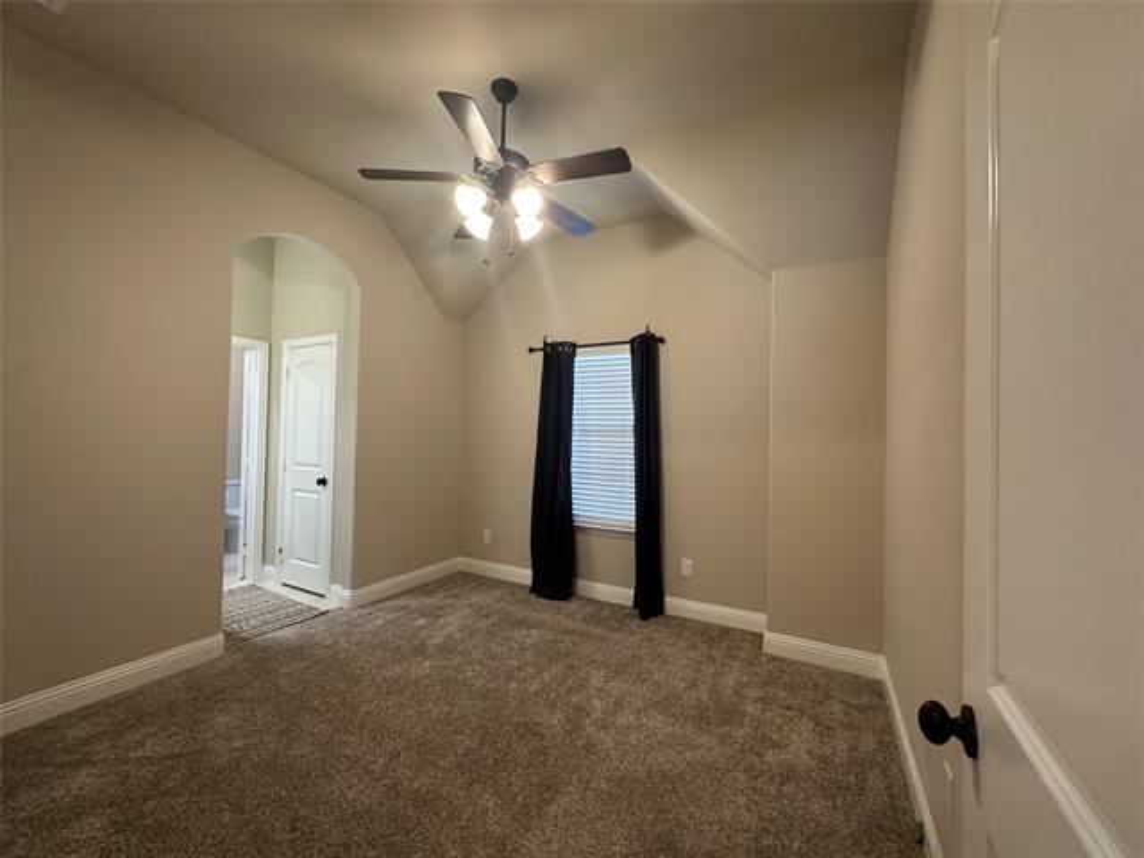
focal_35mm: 14
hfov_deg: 102.1
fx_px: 463
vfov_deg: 85.7
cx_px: 572
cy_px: 429
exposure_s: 1/60
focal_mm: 2.22
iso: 200
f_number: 2.2
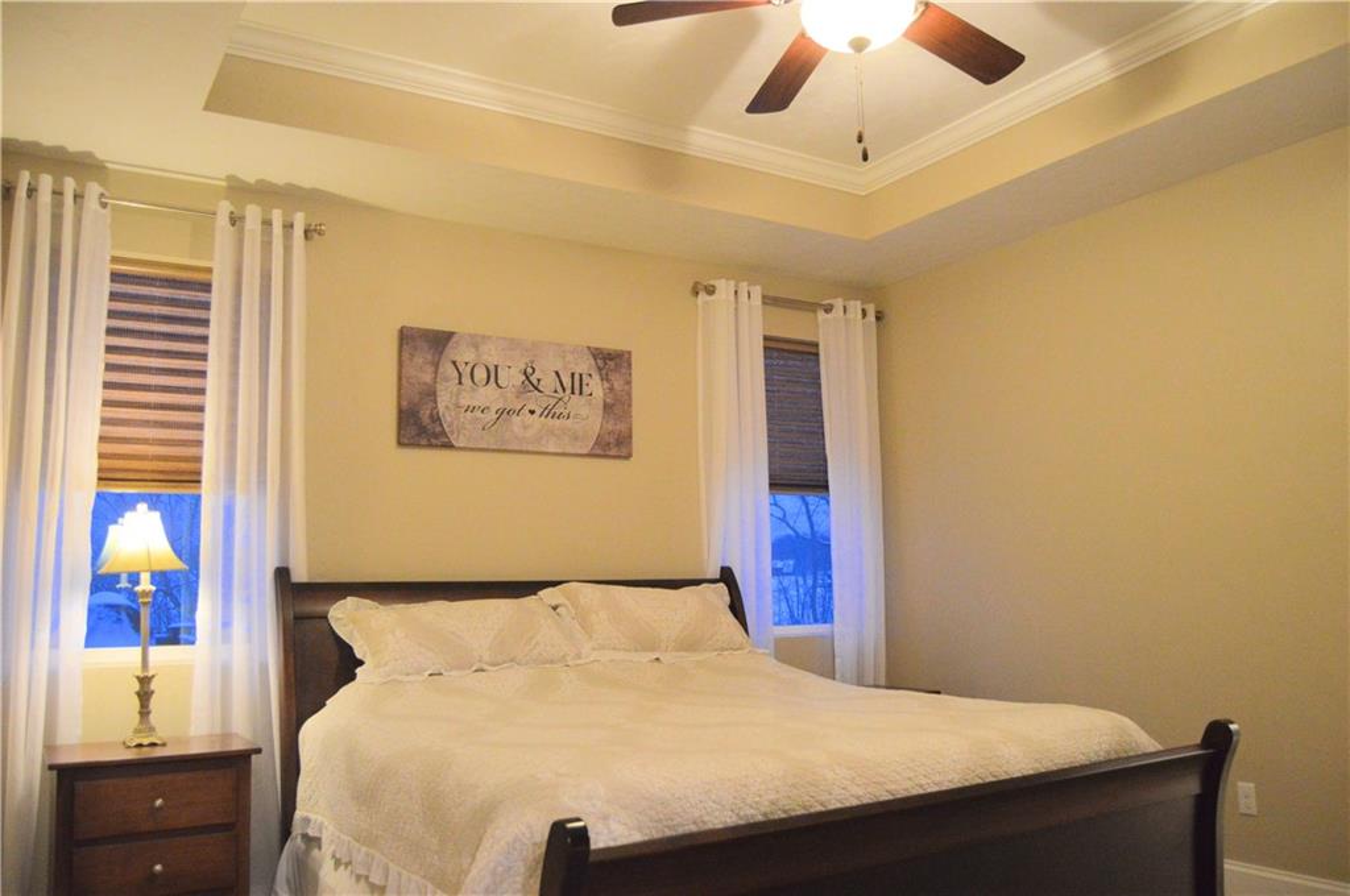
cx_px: 675
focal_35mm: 27
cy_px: 448
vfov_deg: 47.8
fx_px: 1011
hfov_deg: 67.4
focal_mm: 18
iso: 1800
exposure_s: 1/60
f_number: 3.5
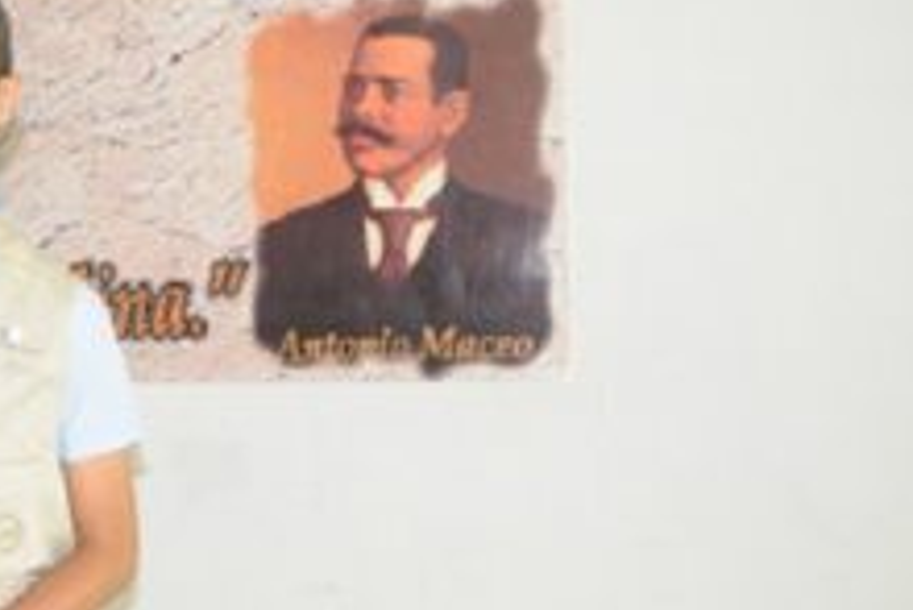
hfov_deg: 36.8
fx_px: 1269
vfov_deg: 27.0
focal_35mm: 50
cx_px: 71
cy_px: 315
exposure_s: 1/60
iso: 2000
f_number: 5.6
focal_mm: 18
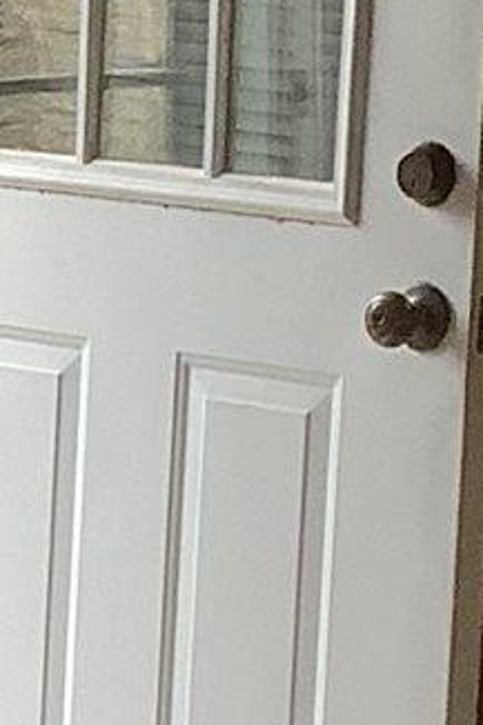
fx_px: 4593
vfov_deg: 9.0
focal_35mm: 228
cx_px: -552
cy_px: 436
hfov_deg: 5.8
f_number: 2.4
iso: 80
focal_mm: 3.3
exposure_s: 1/120
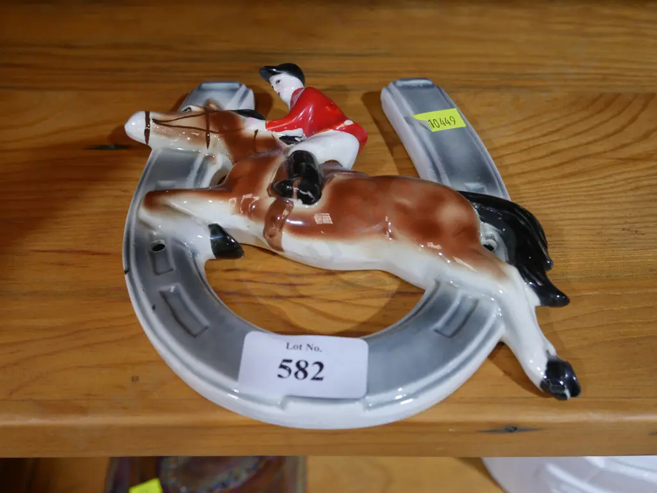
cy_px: 246
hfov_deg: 46.8
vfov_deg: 36.0
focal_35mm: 40
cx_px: 328
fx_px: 760
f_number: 4.4
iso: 500
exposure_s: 1/60
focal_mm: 20
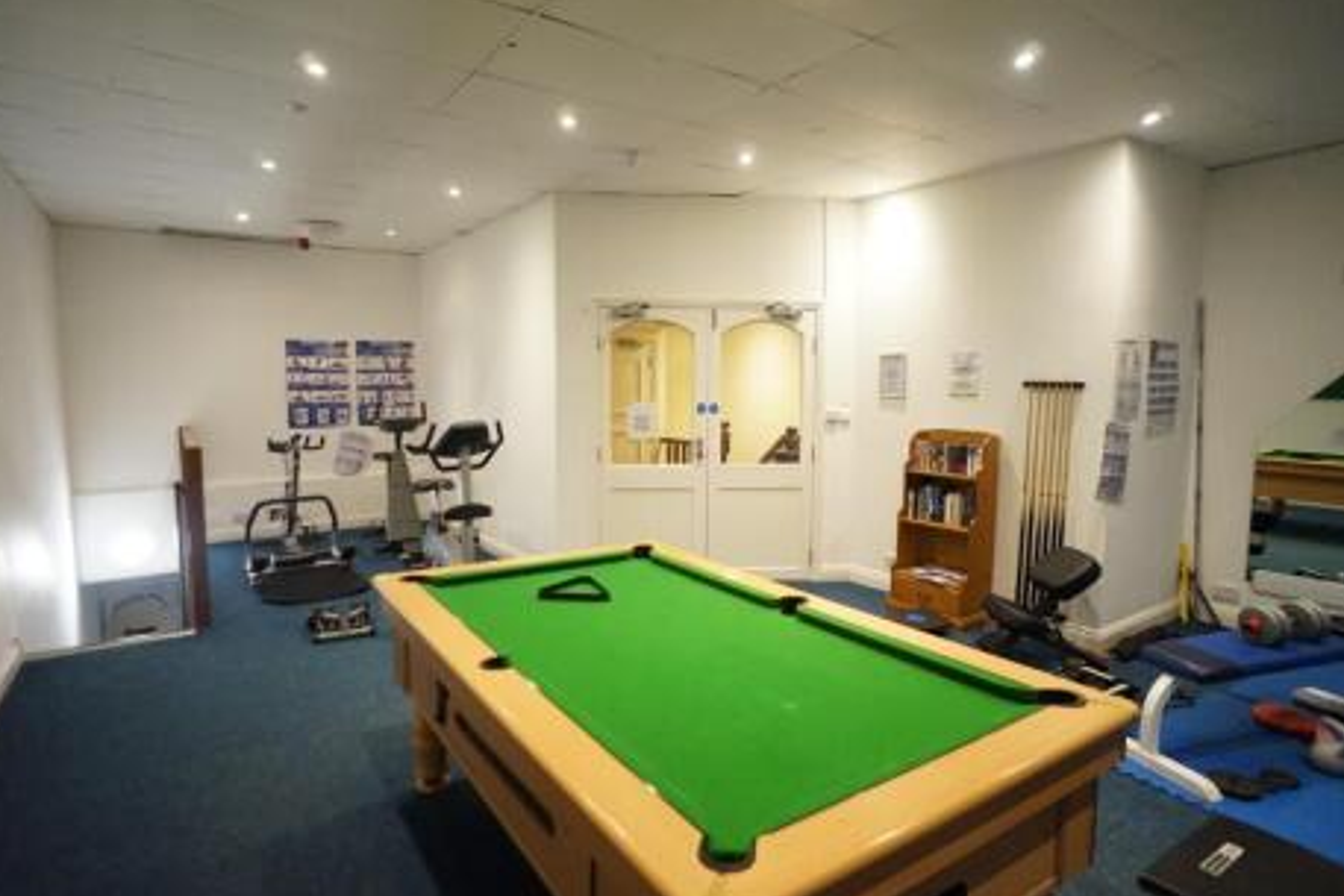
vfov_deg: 51.3
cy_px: 445
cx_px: 679
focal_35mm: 25
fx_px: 934
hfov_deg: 71.5
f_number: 2.8
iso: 3200
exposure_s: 1/125
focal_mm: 16
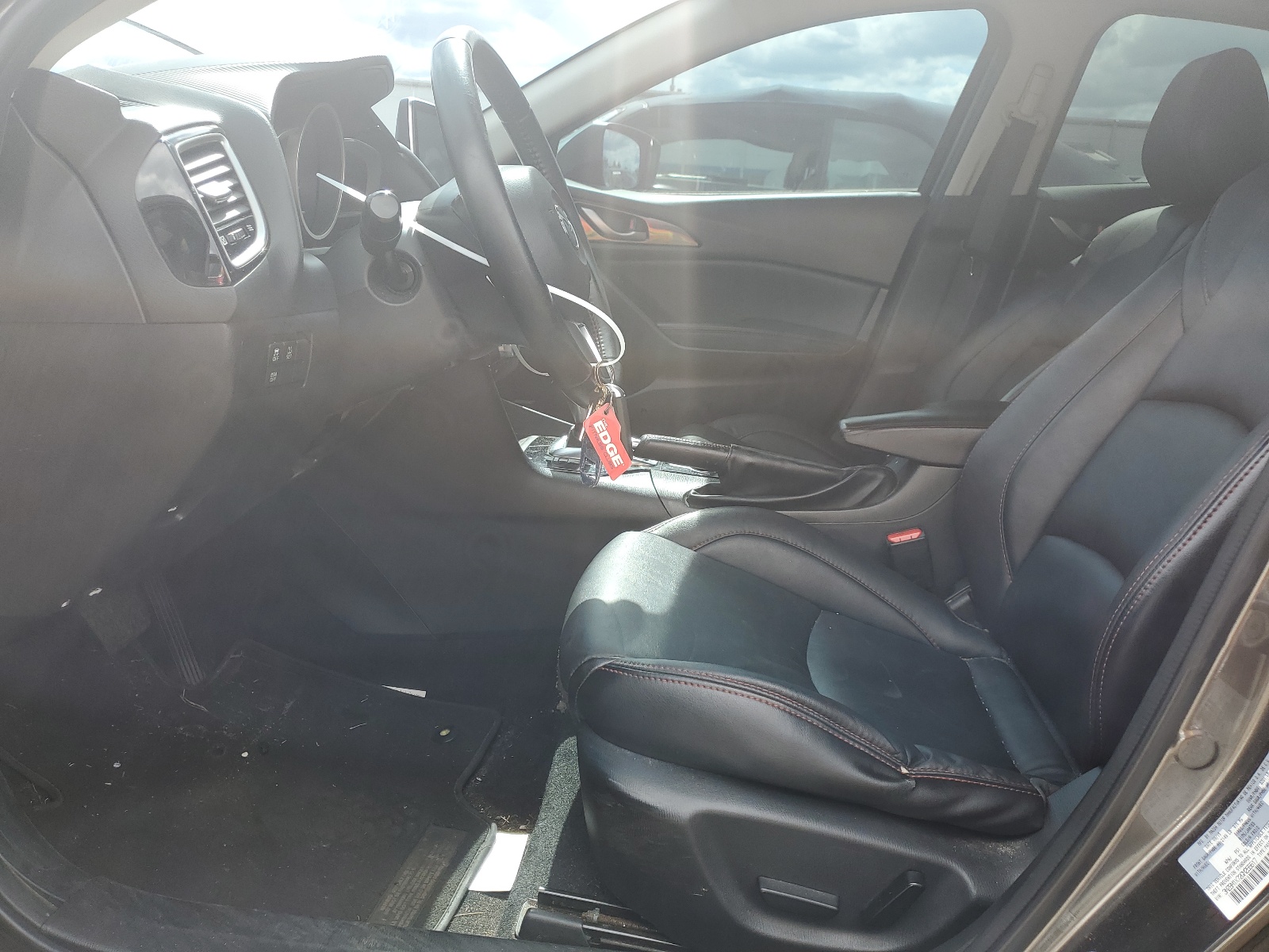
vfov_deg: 53.1
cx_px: 634
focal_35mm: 26
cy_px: 476
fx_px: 953
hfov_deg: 67.3
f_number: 1.5
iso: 50
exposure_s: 1/435
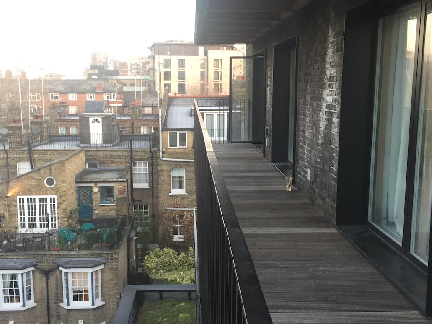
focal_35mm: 36
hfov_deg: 51.3
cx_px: 206
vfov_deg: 39.6
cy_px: 154
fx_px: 449
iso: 64
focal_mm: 4.15
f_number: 2.2
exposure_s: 1/33
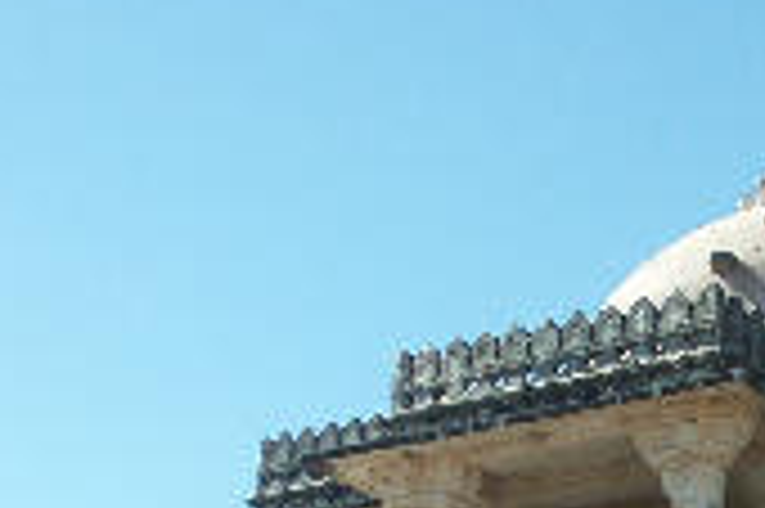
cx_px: 817
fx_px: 2144
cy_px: 728
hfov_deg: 19.5
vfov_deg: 12.9
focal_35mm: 101
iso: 100
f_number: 3.5
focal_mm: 8.05
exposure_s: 1/400
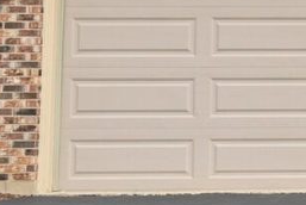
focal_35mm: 157
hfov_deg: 11.0
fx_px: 1336
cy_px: -21
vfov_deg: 8.7
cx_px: 736
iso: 400
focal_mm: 25
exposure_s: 1/640
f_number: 9
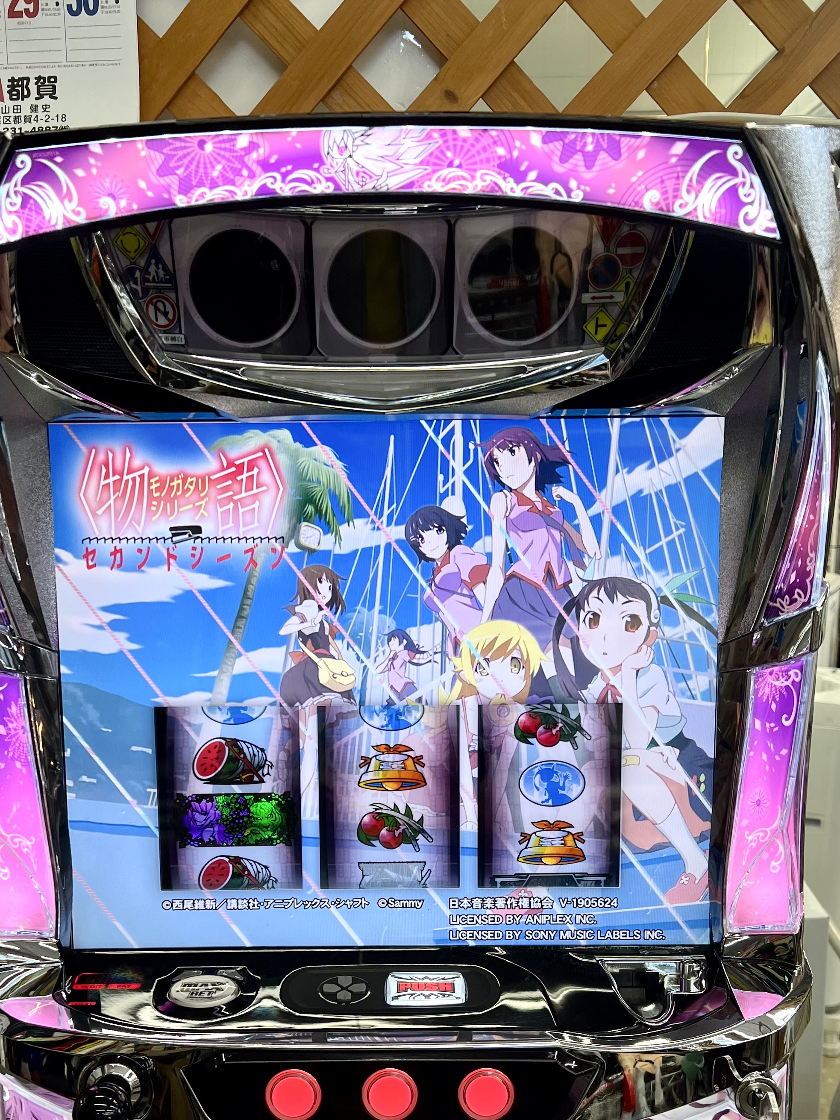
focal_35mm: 40
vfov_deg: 45.4
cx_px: 393
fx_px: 1294
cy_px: 824
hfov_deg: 35.9
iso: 50
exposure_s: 1/118
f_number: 1.5
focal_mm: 5.7
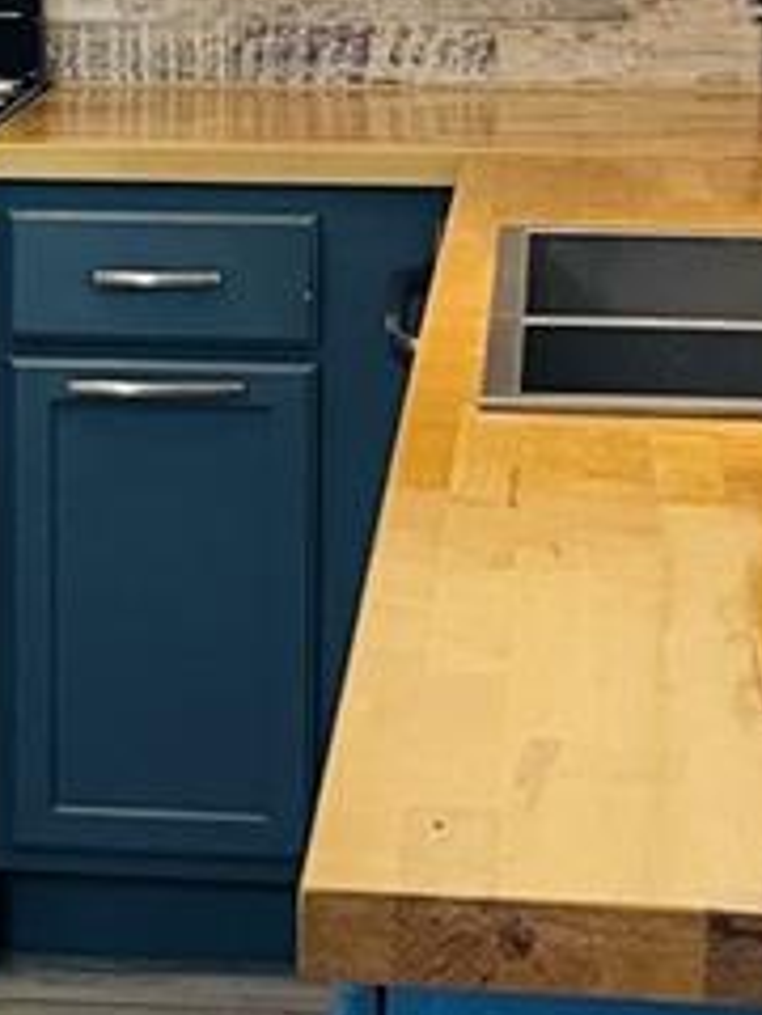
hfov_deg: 11.7
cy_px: 271
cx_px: 21
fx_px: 3669
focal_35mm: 125
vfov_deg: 15.7
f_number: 1.6
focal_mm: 5.1
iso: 200
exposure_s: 1/60
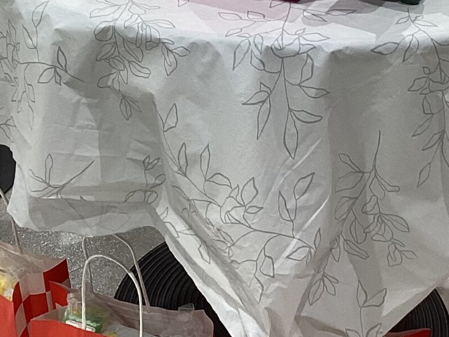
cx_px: 136
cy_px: 34
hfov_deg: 19.8
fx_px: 1284
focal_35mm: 99
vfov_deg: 14.8
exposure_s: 1/60
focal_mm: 3.3
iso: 50
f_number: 2.4
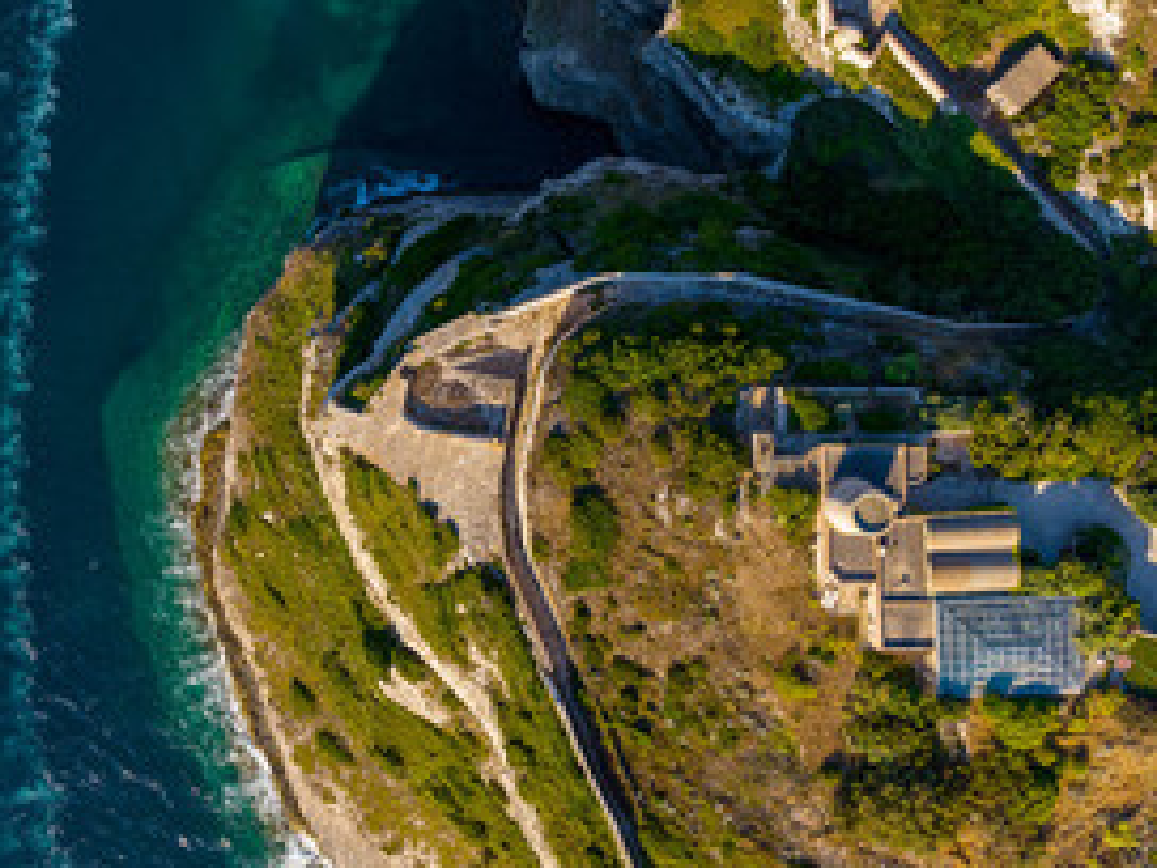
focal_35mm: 33
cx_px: 472
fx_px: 1103
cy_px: 387
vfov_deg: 42.9
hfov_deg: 55.0
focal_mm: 12.3
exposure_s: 1/400
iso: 100
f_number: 3.5
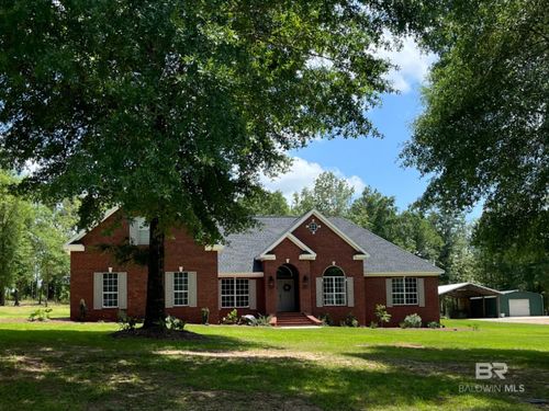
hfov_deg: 67.3
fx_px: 412
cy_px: 206
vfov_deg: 53.1
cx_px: 274
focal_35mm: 26
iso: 50
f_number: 1.6
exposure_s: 1/1805
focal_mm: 5.1
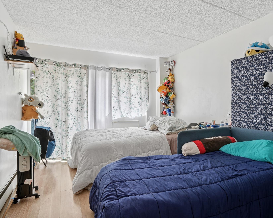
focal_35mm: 21
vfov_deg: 65.5
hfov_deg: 77.0
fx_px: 170
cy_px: 111
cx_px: 159
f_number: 11
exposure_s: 1.6
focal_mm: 18
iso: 100
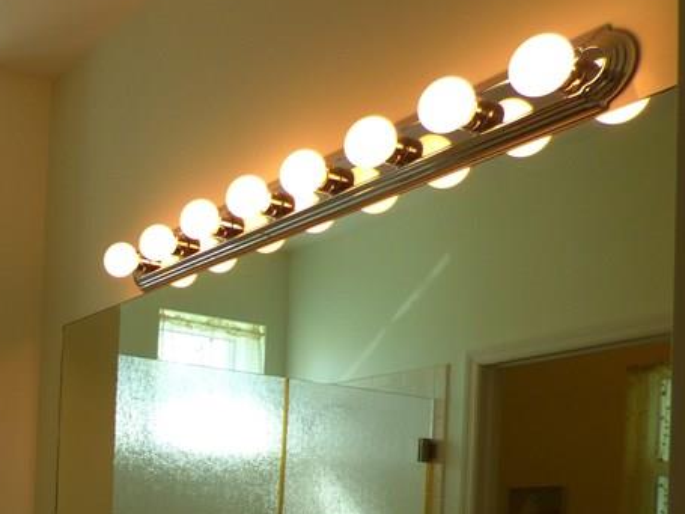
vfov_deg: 29.3
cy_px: 555
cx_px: -48
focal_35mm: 45
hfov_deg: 36.4
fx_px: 890
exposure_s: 1/100
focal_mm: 3.58
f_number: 2.8
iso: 100
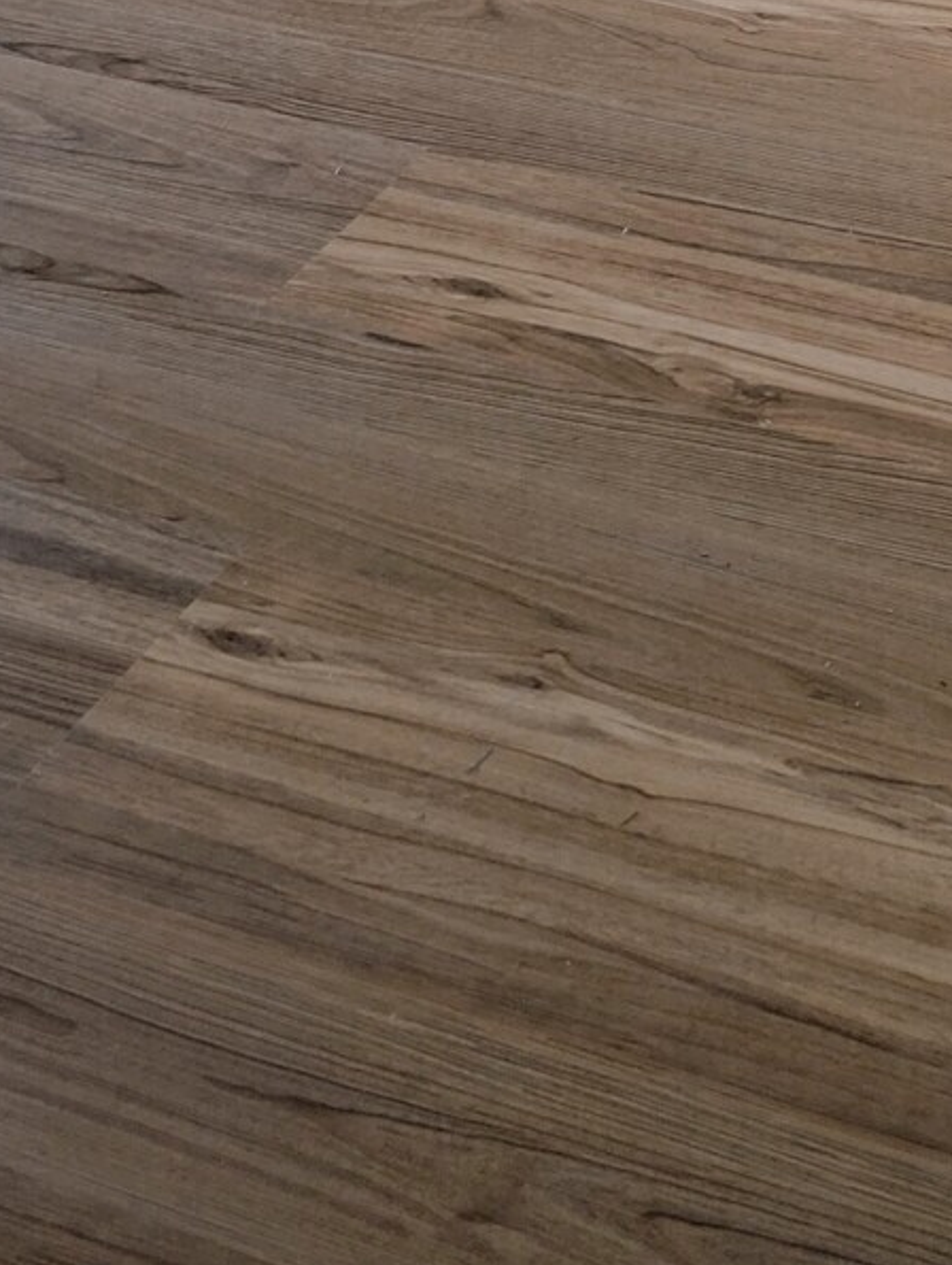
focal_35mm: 93
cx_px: 866
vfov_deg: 17.0
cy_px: -1076
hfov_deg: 15.7
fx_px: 3402
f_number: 1.68
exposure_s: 1/120
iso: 45
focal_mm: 6.9
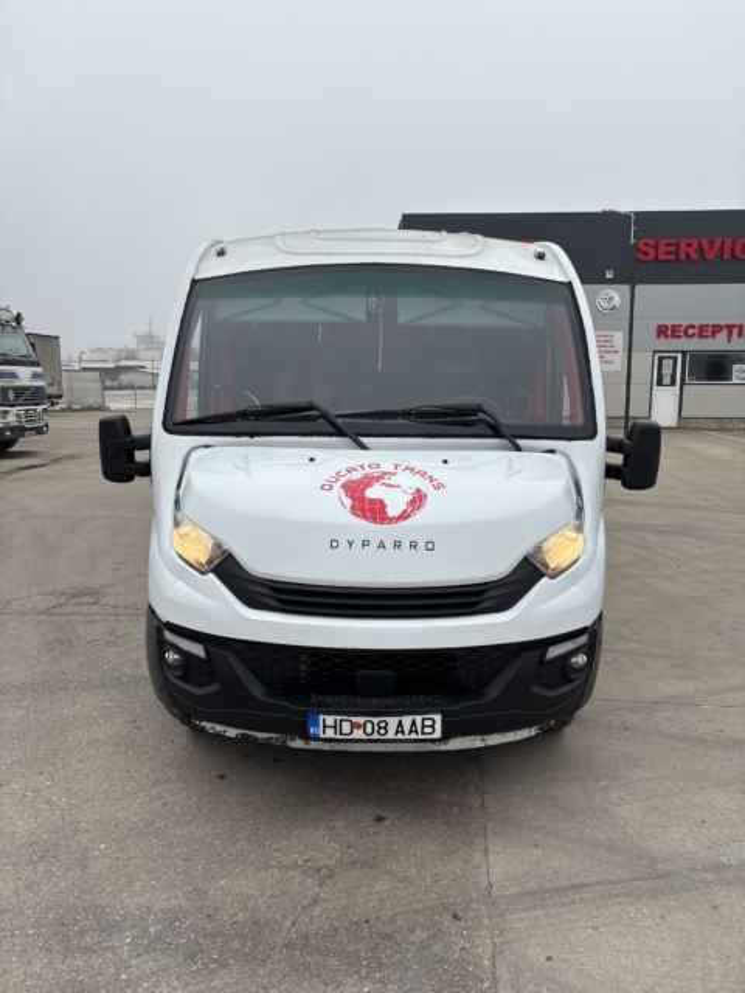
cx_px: 372
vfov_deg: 67.3
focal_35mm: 26
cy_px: 496
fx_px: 746
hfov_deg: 53.1
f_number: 1.6
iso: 50
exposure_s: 1/1420
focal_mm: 5.96
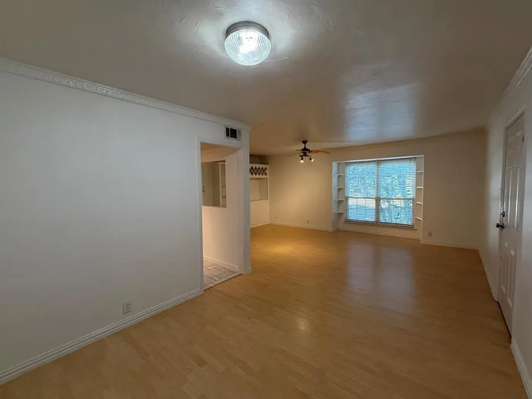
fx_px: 231
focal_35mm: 15
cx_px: 269
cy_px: 198
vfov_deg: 81.7
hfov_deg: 98.2
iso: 400
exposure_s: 1/120
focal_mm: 2.22
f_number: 2.2
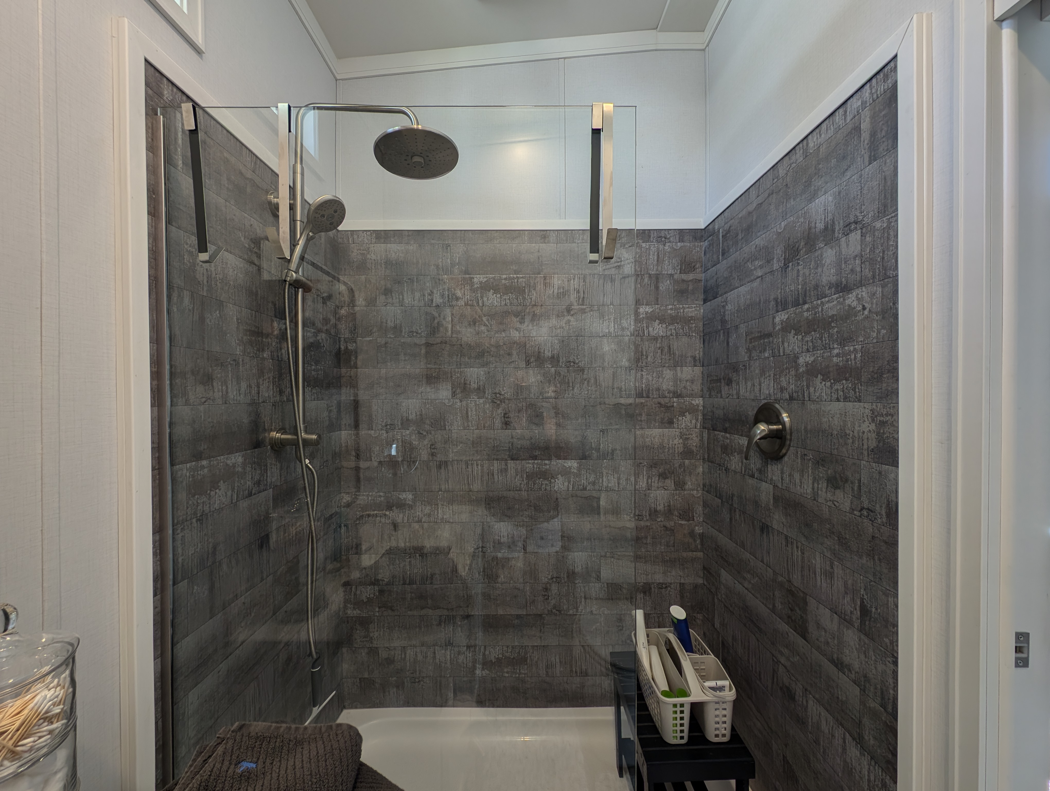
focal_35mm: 12
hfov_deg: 110.5
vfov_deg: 94.6
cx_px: 525
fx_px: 365
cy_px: 396
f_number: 1.95
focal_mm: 2.23
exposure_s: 1/40
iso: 47
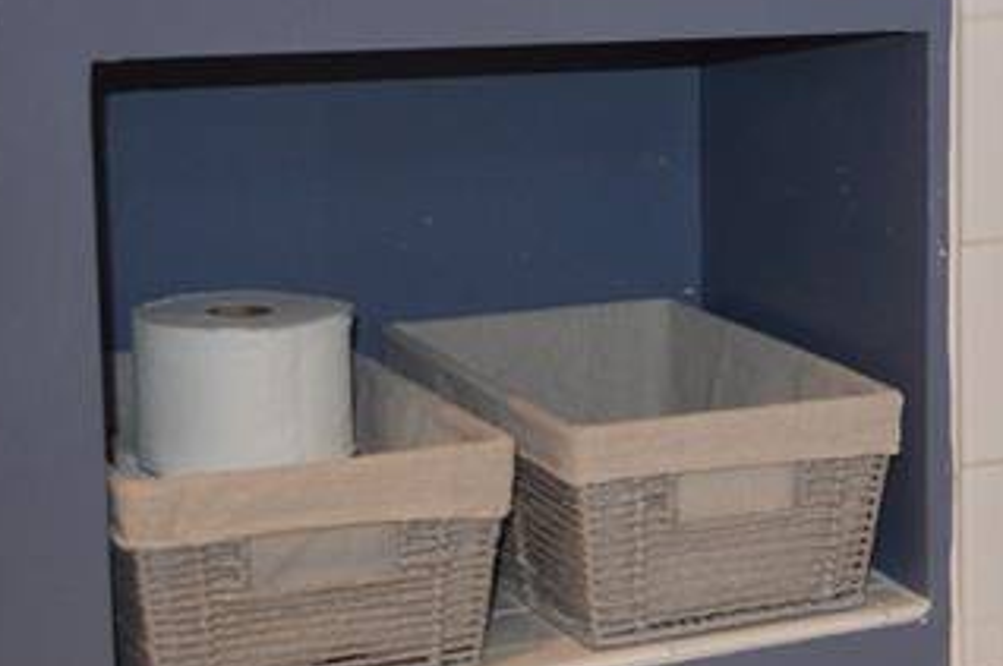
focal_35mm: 87
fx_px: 2420
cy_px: 164
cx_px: 1416
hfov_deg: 20.6
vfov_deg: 15.6
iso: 450
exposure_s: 1/60
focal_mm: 18
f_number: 3.5
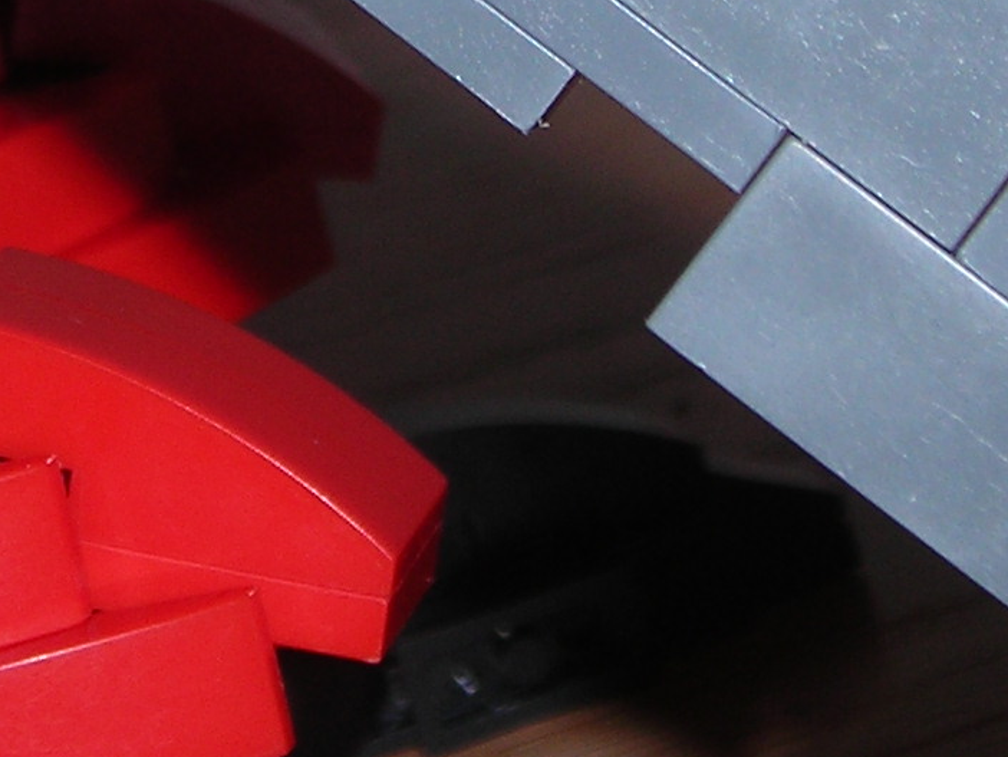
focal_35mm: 203
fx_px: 5913
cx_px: 297
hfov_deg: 9.7
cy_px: -307
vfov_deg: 7.2
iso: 50
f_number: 7.3
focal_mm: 9.1
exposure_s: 1/60.1
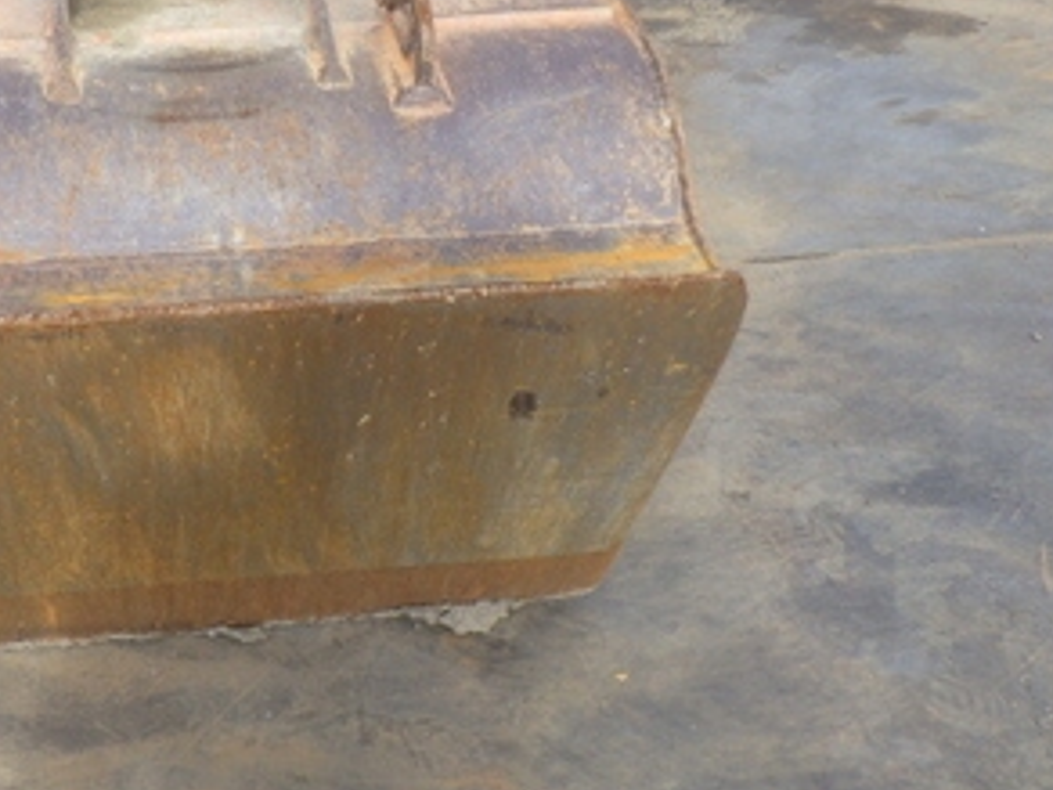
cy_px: 296
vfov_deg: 31.4
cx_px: 206
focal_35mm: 46
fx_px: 1399
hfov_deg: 39.6
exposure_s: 1/320
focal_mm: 5
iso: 125
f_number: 4.2
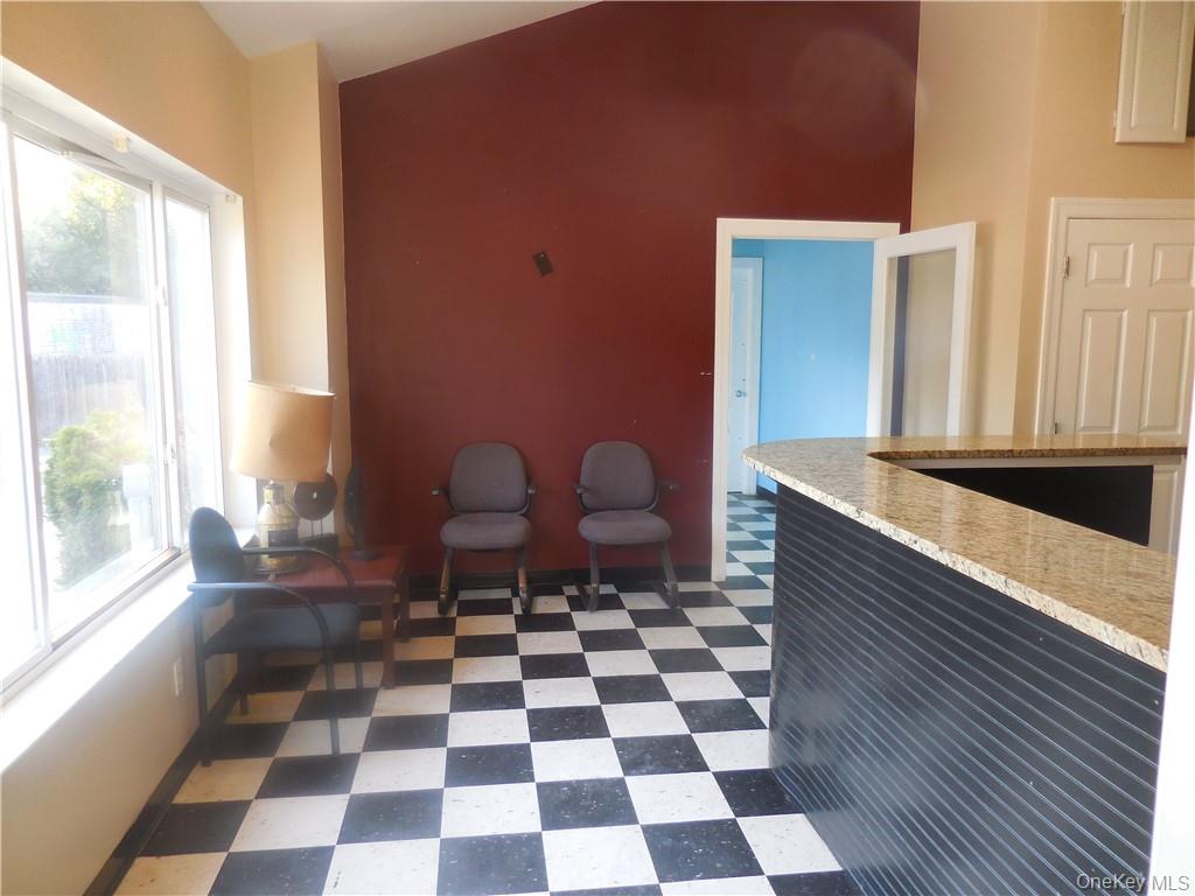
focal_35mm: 25
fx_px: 863
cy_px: 448
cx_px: 598
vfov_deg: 54.9
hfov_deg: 69.4
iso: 200
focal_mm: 4.5
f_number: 3.3
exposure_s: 1/30
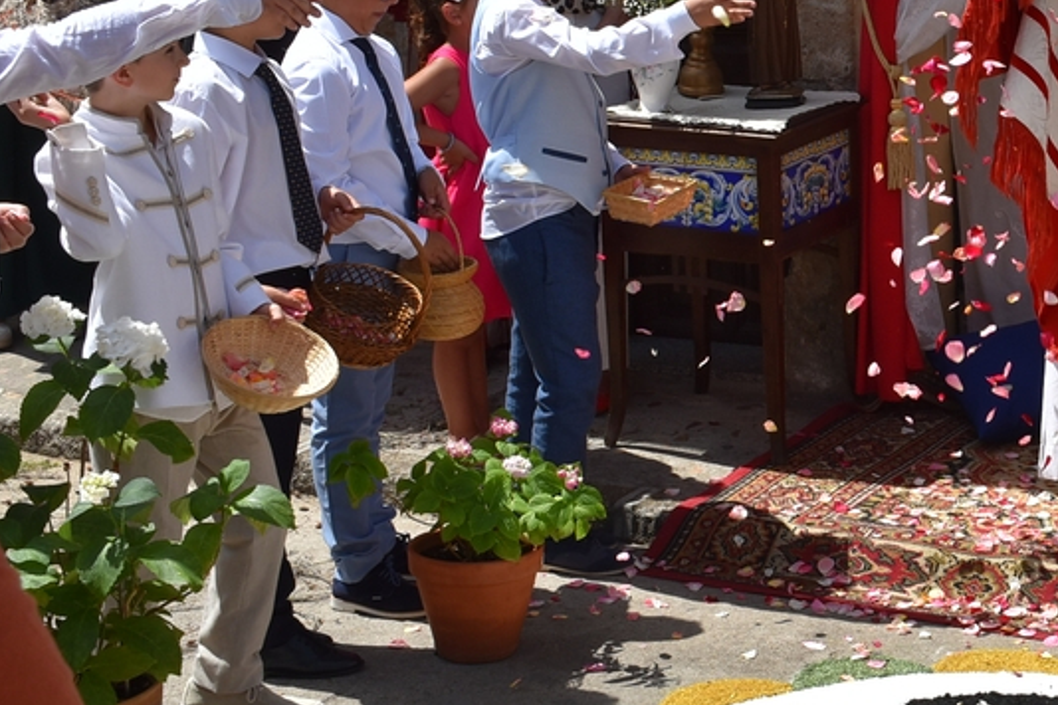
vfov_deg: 16.8
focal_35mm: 81
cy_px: 265
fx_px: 2380
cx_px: 1141
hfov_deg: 23.6
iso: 200
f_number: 10
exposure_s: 1/400
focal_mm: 24
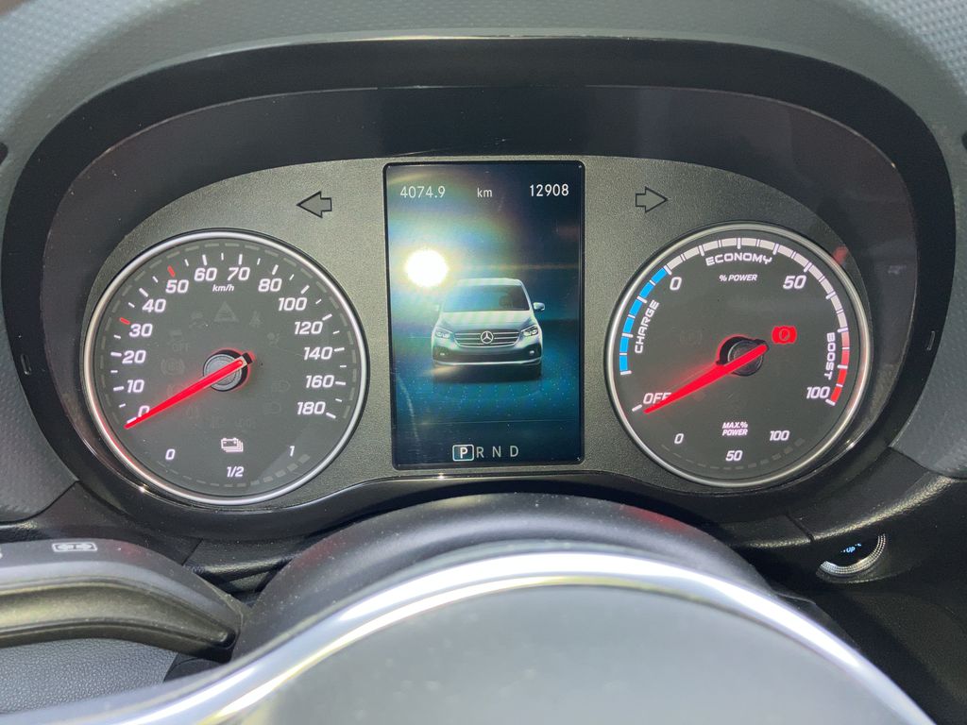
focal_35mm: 28
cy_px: 362
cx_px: 484
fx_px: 782
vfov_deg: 49.7
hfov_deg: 63.4
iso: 20
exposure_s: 1/26
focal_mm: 3.99
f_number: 1.8
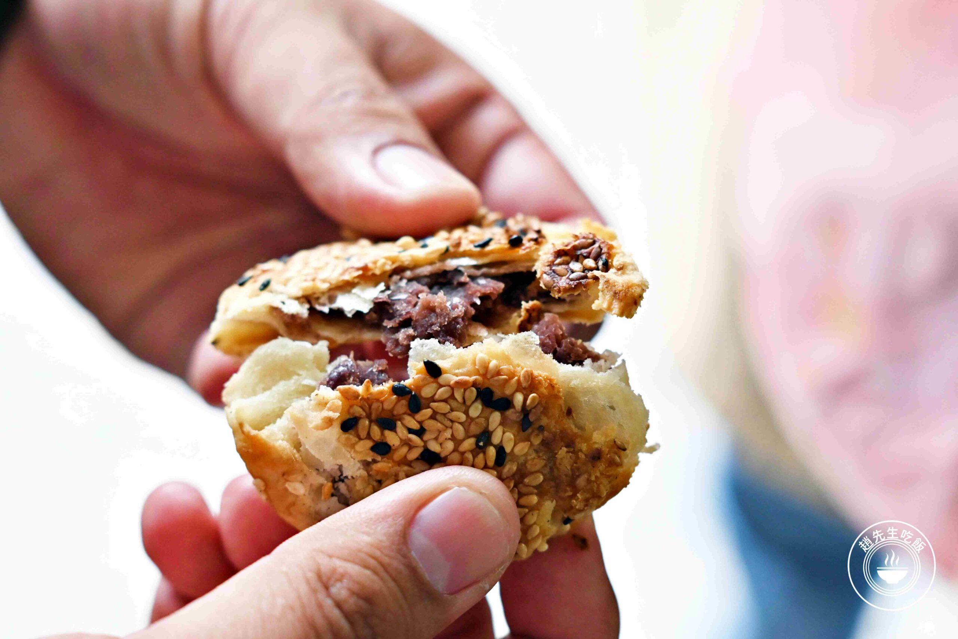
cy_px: 320
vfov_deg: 18.2
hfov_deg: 27.0
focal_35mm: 75
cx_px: 479
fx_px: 1996
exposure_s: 1/160
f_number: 3.2
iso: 1000
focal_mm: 50
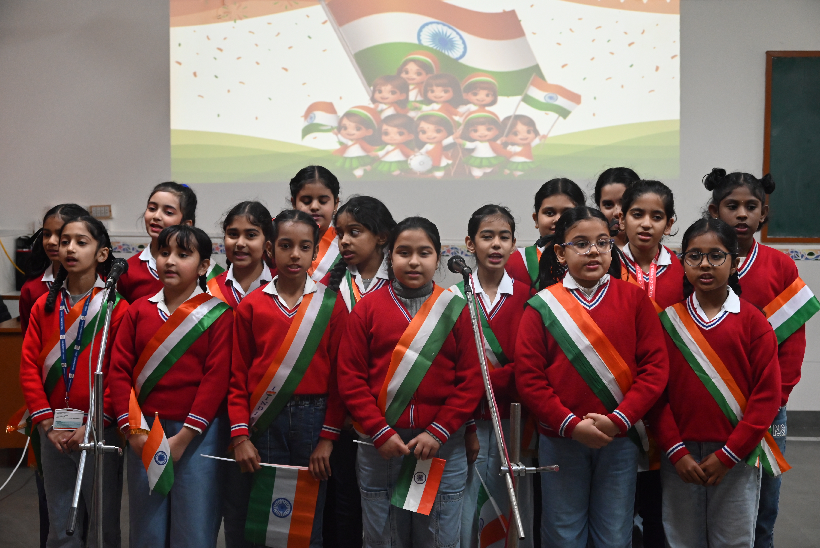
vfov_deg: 27.0
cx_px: 410
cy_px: 274
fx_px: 1139
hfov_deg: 39.6
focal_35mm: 50
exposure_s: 1/60
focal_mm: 50
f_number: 5.6
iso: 3600
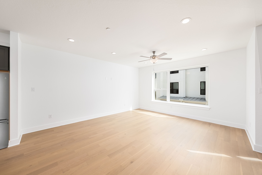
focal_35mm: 12
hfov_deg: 112.6
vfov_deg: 90.1
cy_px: 88
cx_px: 131
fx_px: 87
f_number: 6.3
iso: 100
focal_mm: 12
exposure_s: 1/200
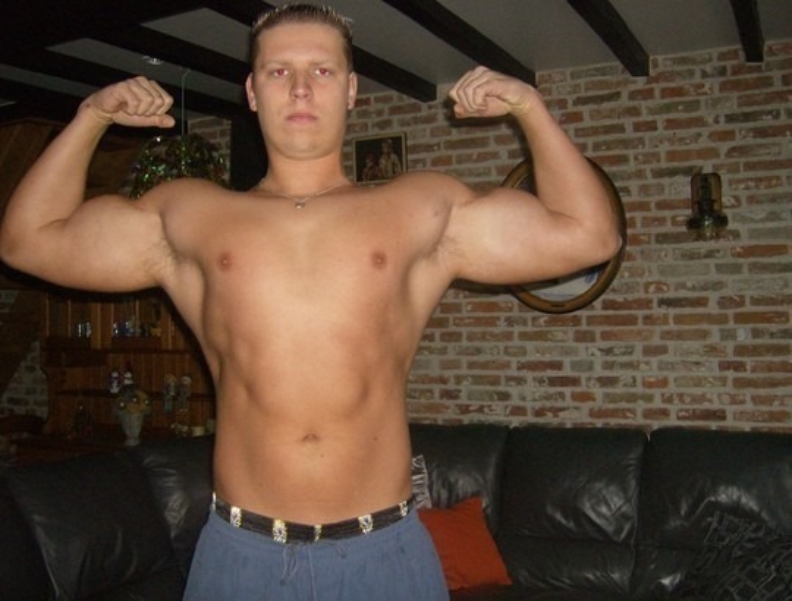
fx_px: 827
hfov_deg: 51.2
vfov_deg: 39.9
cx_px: 396
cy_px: 300
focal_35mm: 36
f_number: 2.8
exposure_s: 1/60
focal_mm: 6
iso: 200
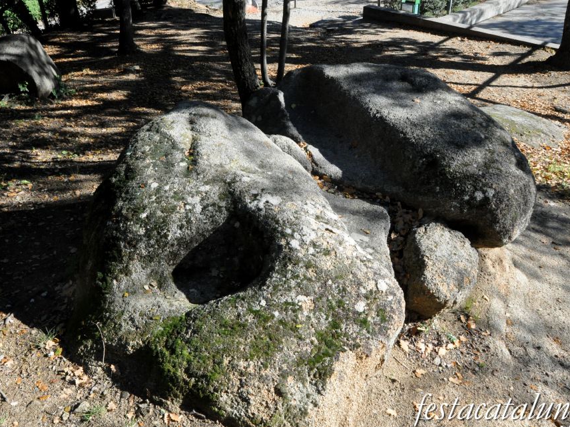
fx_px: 510
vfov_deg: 45.4
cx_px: 264
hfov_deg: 58.3
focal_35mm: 31
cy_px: 205
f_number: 11
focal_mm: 18
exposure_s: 1/500
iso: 1600
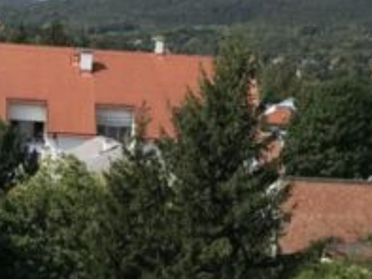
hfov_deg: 18.0
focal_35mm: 109
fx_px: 1172
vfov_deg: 12.6
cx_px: 127
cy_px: 477
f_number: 1.8
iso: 20
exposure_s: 1/3195
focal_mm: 3.99
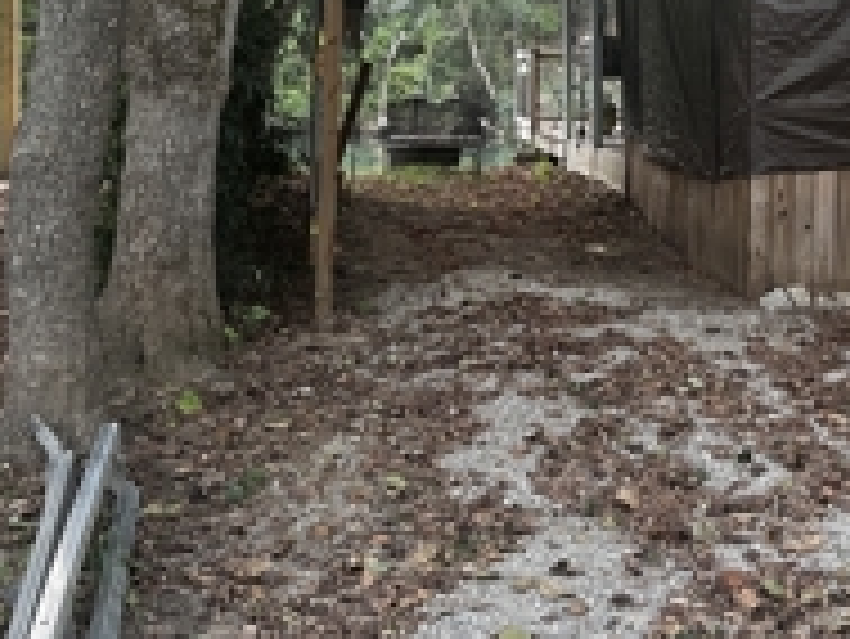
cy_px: 130
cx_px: 684
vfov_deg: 26.1
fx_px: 1351
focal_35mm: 55
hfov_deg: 33.9
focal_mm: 5.7
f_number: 1.5
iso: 160
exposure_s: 1/60
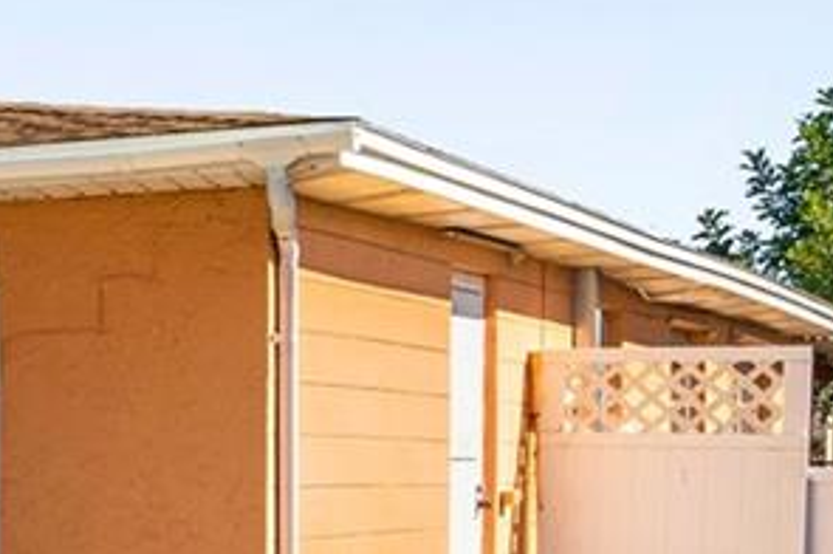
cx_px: -1113
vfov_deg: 11.9
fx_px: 2635
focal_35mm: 114
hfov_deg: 13.6
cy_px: 537
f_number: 8
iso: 250
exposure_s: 1/250
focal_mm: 21
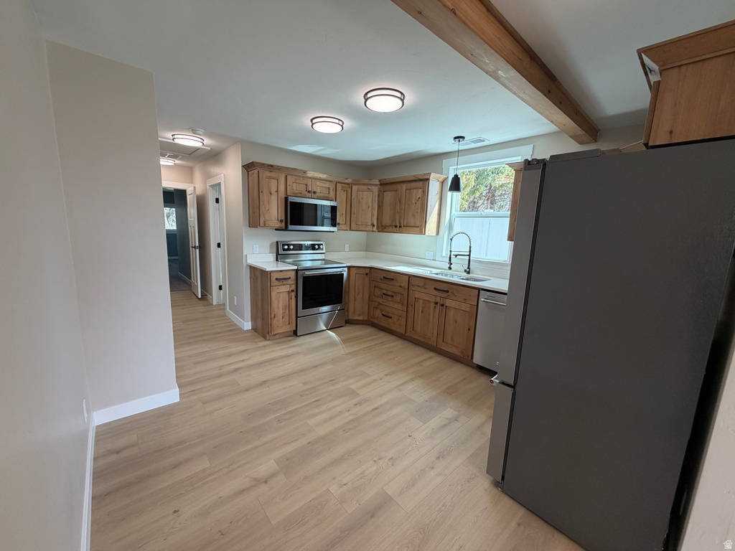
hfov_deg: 102.1
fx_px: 297
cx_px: 368
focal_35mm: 14
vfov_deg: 85.7
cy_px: 276
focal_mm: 2.22
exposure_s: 1/120
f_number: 2.2
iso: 100
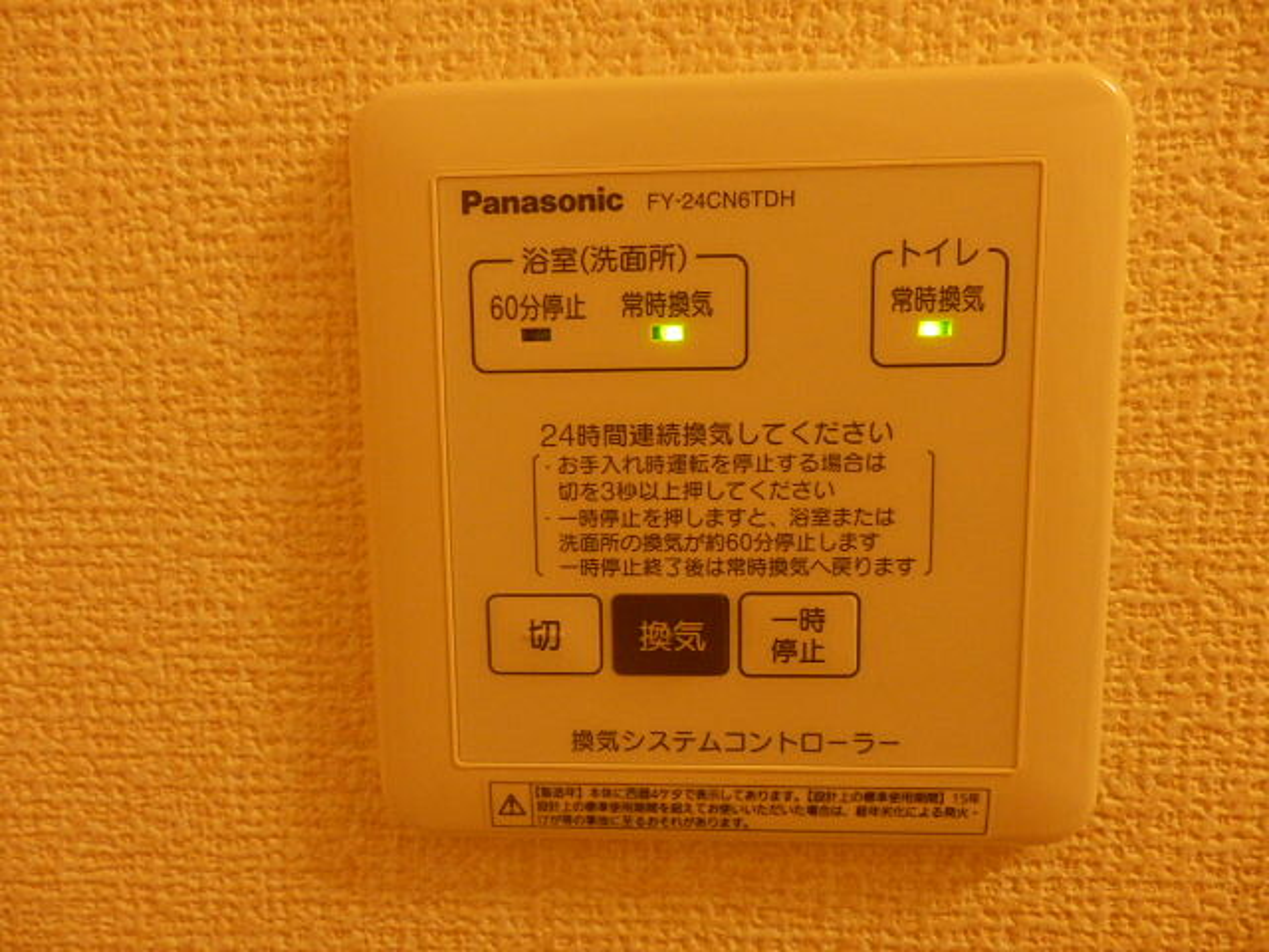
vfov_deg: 56.8
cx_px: 634
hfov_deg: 71.6
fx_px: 880
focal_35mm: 24
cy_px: 476
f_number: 3
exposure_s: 1/30
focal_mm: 4.2
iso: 320
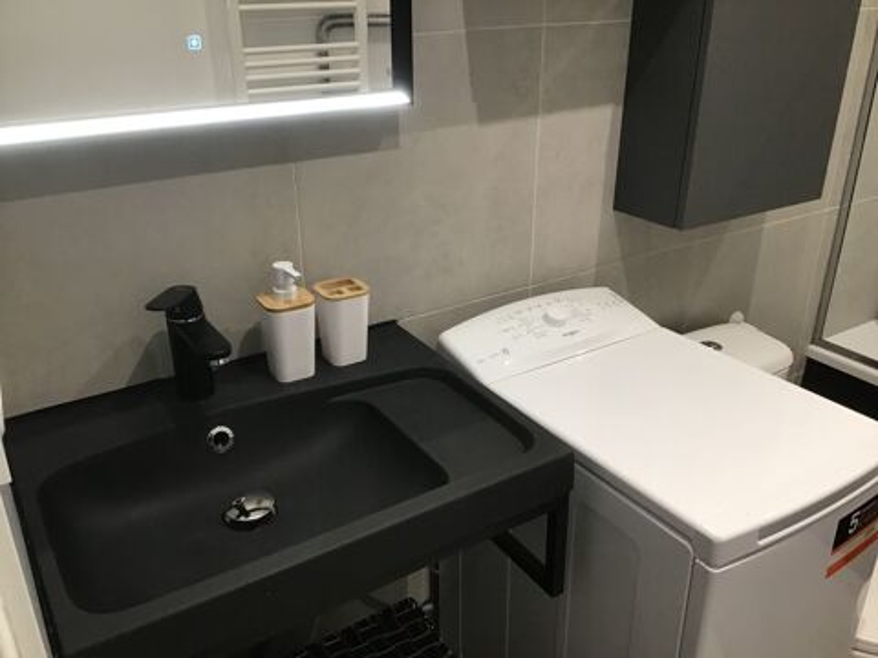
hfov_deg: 58.4
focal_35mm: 31
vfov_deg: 45.4
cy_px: 329
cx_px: 439
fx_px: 786
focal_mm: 3.3
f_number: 2.4
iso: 100
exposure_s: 1/33
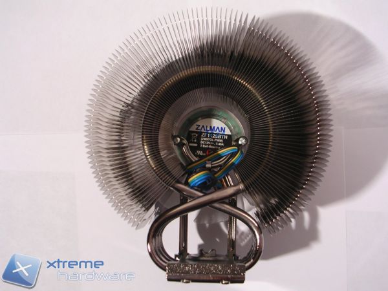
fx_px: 516
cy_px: 146
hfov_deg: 41.2
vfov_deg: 31.5
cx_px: 194
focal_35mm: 46
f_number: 3
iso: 50
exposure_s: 1/30.5
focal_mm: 7.1
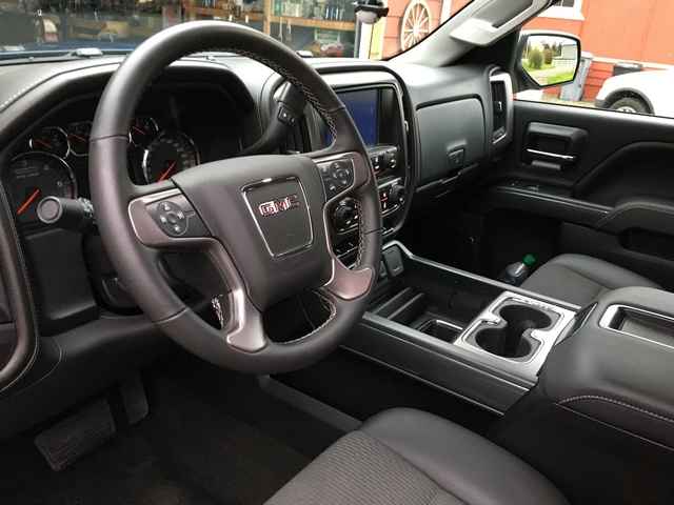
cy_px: 252
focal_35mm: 29
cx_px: 337
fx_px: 565
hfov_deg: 61.7
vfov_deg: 48.2
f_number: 2.2
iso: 200
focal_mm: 4.15
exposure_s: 1/20
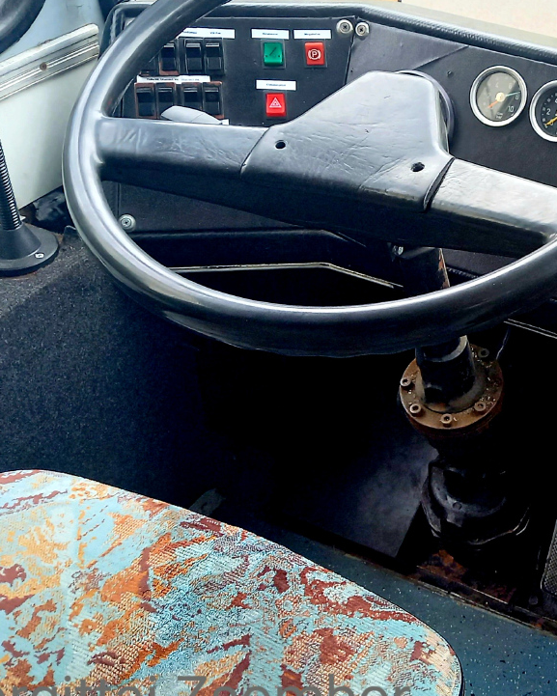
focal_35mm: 44
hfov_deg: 31.7
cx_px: 548
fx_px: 906
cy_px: 266
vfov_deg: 41.7
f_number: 2
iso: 50
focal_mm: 4.6
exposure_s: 1/108
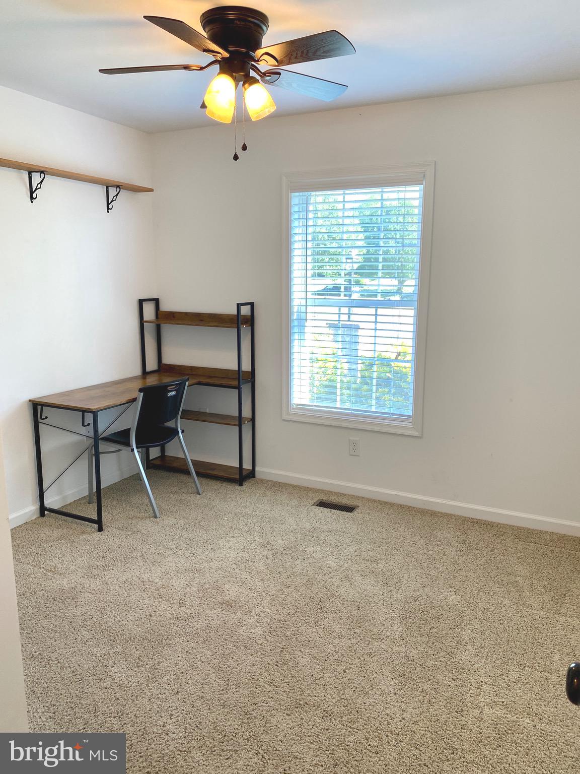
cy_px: 387
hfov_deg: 53.1
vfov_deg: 67.3
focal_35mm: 26
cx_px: 290
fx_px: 581
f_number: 1.8
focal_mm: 4.25
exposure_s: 1/60
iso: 64
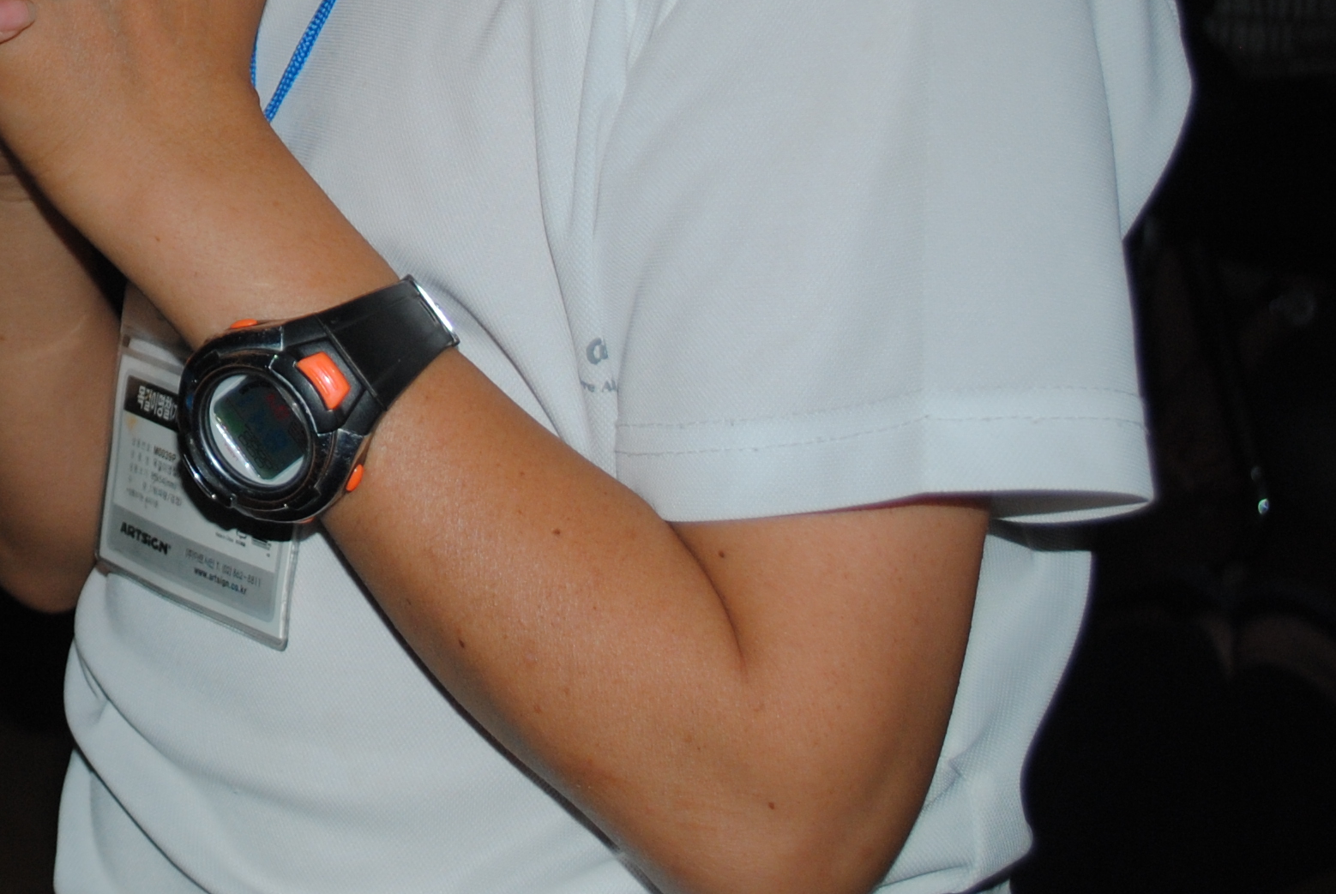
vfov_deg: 16.3
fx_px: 3047
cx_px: -103
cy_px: -64
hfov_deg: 23.3
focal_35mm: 82
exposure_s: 1/60
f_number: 4
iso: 200
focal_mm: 22
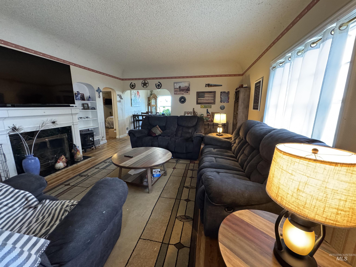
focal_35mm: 14
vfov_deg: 85.7
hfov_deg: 102.1
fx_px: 144
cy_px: 134
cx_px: 178
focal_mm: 2.22
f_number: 2.2
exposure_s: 1/60
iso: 640
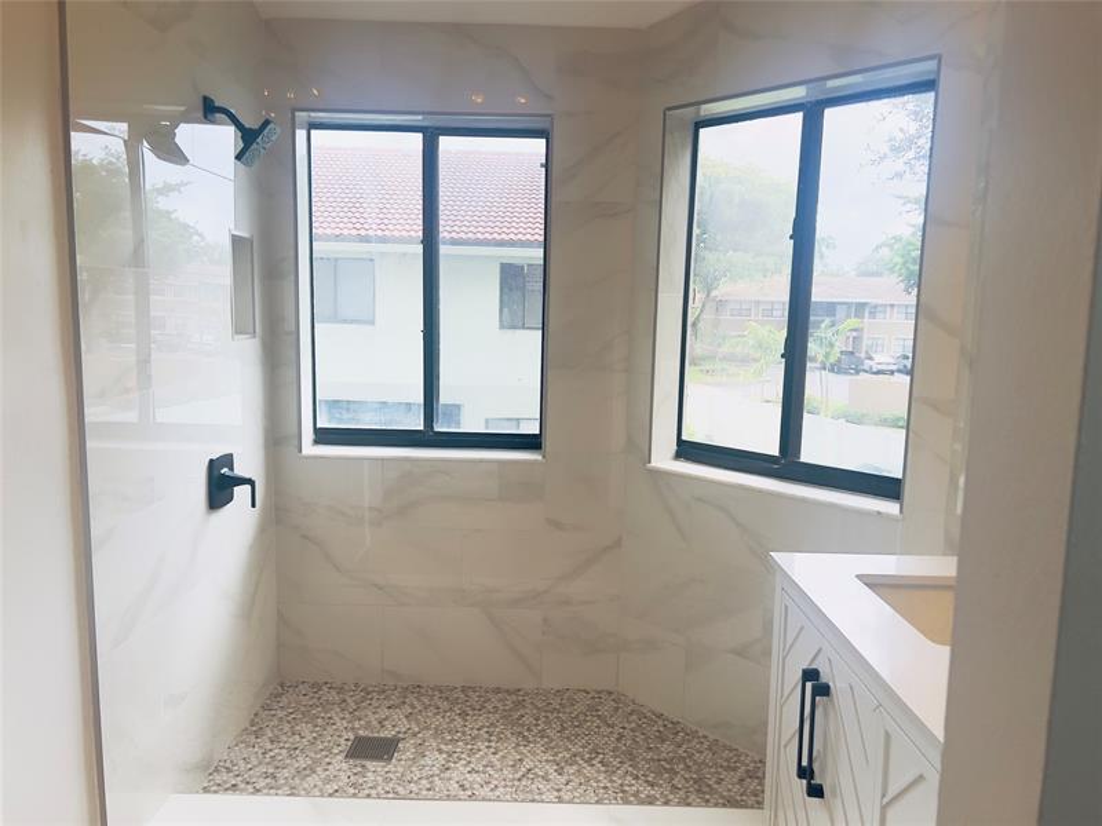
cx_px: 551
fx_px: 828
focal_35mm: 26
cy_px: 413
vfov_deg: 53.1
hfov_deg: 67.3
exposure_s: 1/678
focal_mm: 5.7
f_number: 1.5
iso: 50
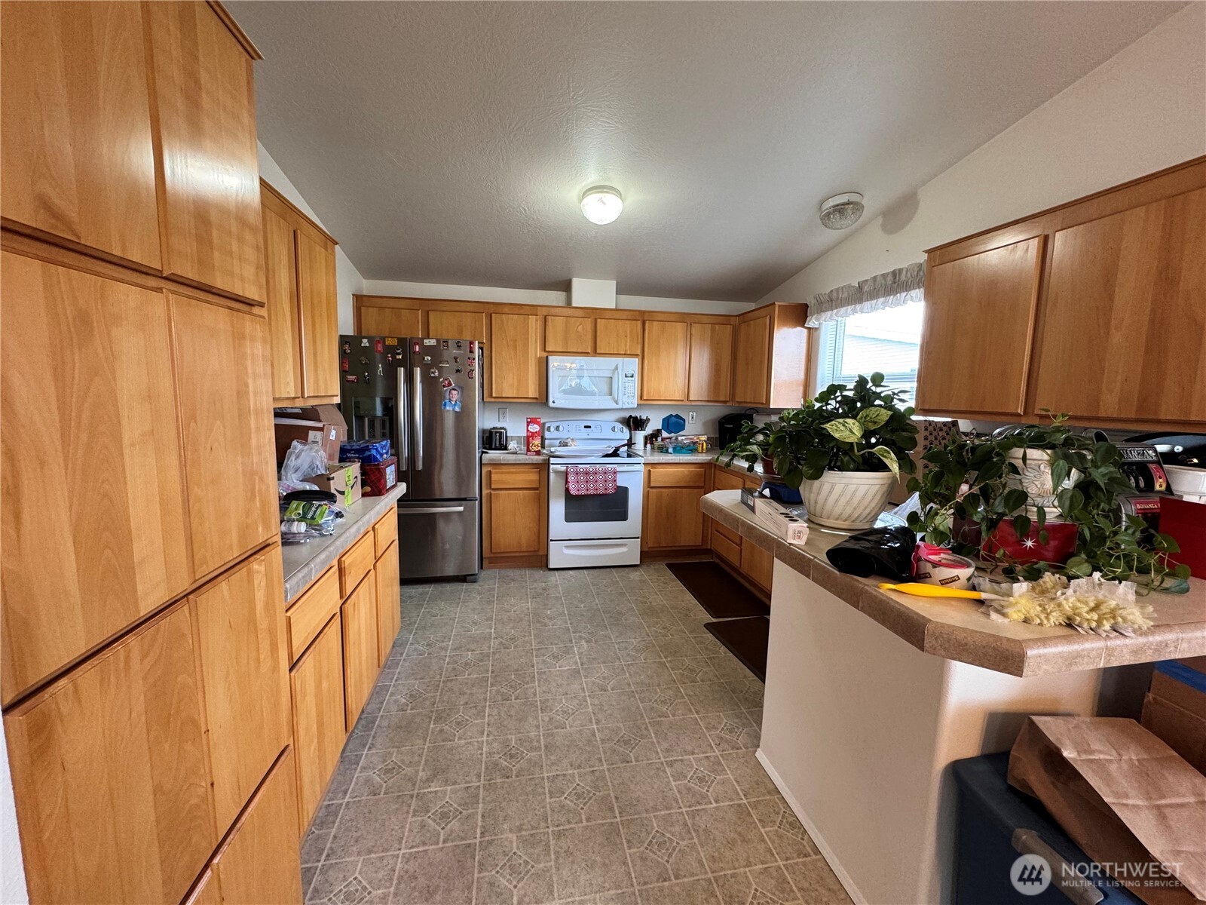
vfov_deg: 85.7
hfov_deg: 102.1
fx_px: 488
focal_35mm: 14
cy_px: 452
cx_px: 603
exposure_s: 1/60
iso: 160
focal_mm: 2.22
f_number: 2.2
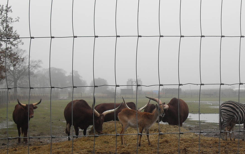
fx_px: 441
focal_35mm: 66
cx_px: 165
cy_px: 119
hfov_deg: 30.8
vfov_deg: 19.6
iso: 80
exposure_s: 1/125
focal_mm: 7.1
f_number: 3.1
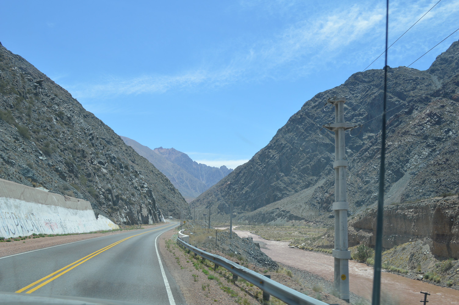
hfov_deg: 57.3
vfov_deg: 39.9
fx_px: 420
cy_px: 152
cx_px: 230
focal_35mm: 33
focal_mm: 22
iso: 100
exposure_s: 1/250
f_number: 8
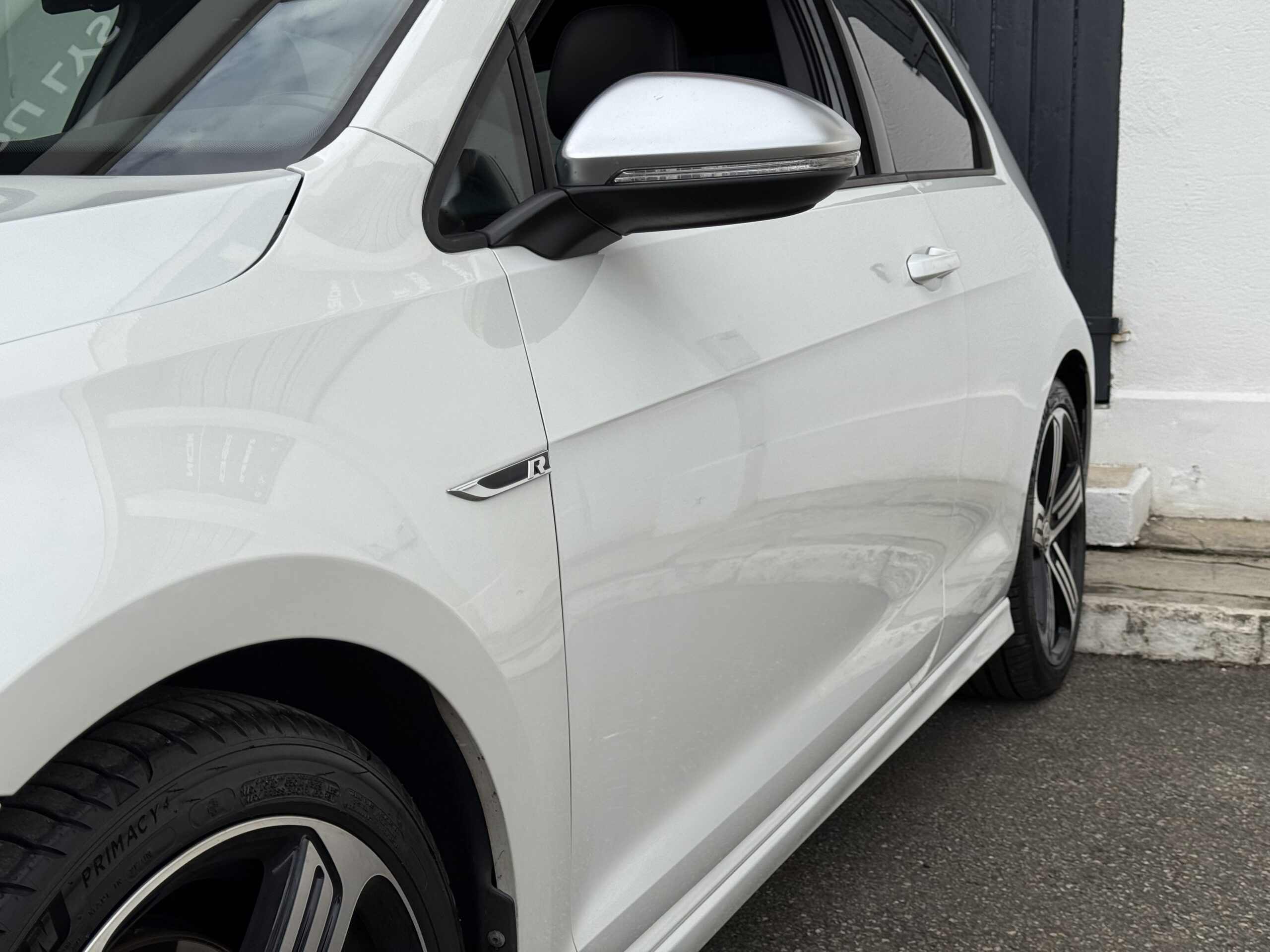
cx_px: 635
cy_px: 476
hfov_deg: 39.7
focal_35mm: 48
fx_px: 1761
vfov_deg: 30.3
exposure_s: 1/2033
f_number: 1.78
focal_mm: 6.76
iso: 64
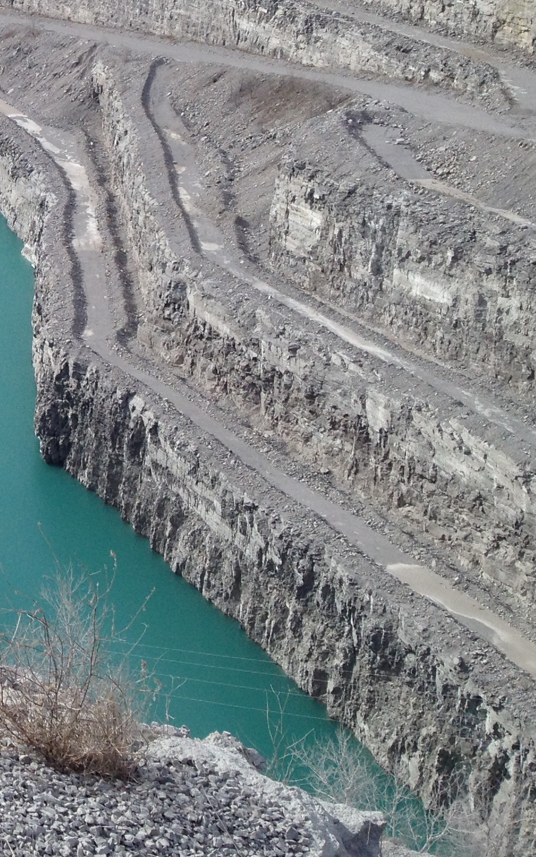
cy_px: 188
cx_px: -299
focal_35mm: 80
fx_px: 1870
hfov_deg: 15.0
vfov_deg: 25.4
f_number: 2.4
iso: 50
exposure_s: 1/2208
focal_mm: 4.28
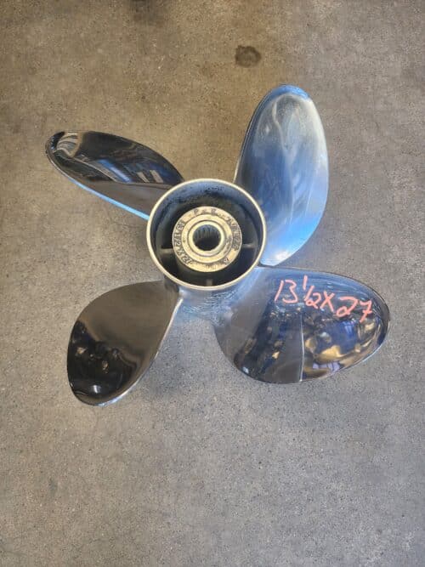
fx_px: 377
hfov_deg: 58.9
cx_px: 212
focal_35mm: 23
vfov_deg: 73.9
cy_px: 284
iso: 400
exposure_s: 1/120
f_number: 1.8
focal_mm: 6.4
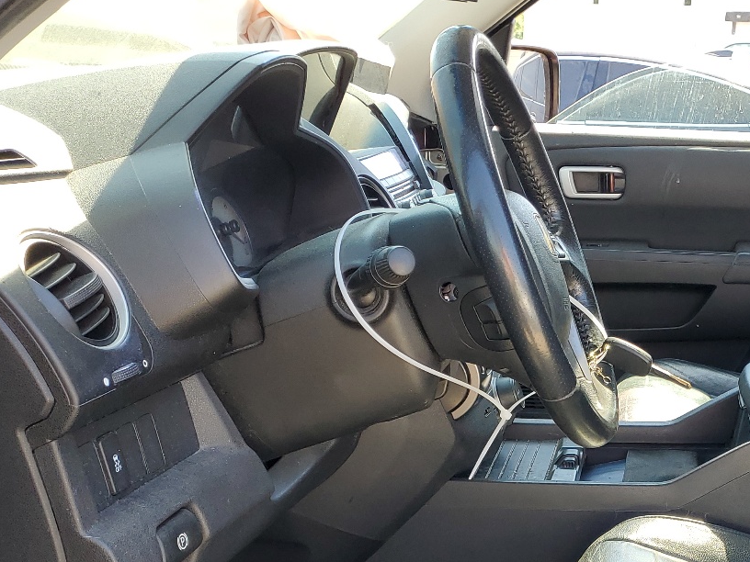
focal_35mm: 51
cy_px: 541
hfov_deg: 35.5
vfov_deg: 27.2
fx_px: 1105
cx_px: 660
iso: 50
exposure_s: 1/204
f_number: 1.5
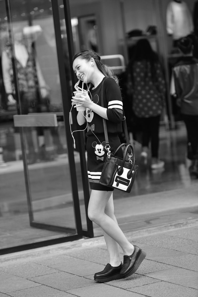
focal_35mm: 135
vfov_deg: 15.2
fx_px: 1112
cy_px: 148
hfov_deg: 10.2
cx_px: 99
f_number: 2.8
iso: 640
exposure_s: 1/400
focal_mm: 135
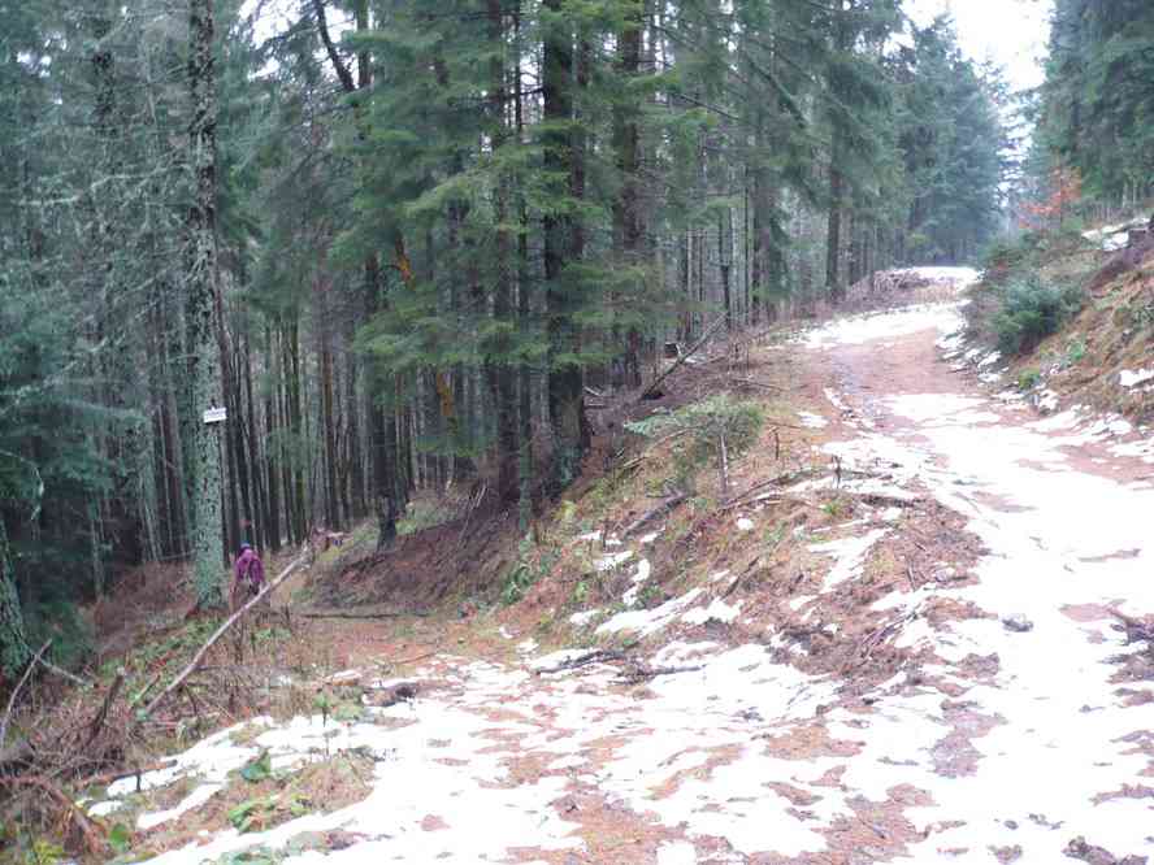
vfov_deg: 40.7
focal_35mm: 35
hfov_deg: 52.6
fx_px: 1167
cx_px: 577
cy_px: 432
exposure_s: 1/15
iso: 200
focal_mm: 5.8
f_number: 2.8
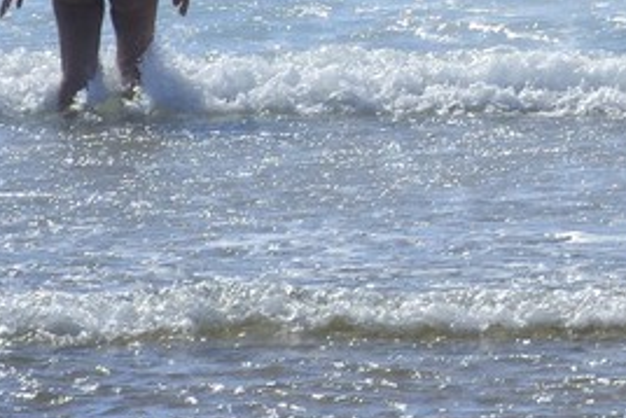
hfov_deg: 1.7
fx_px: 20738
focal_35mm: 1192
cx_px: 1852
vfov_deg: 1.2
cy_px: -626
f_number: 13
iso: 200
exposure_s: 1/500
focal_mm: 200
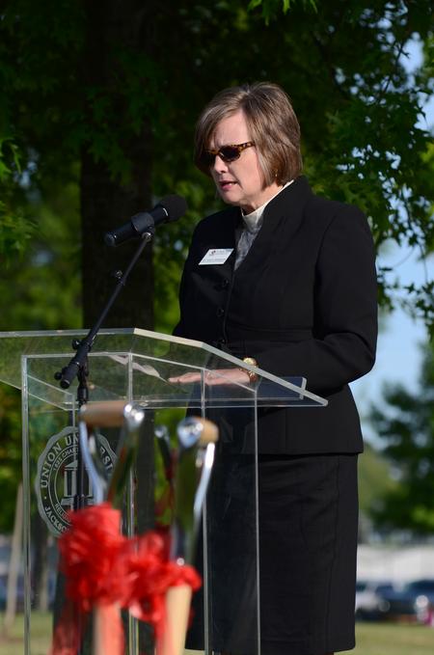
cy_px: 328
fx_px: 3949
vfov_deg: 9.5
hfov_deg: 6.3
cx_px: 217
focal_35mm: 218
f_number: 5
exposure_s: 1/500
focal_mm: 145
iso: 100
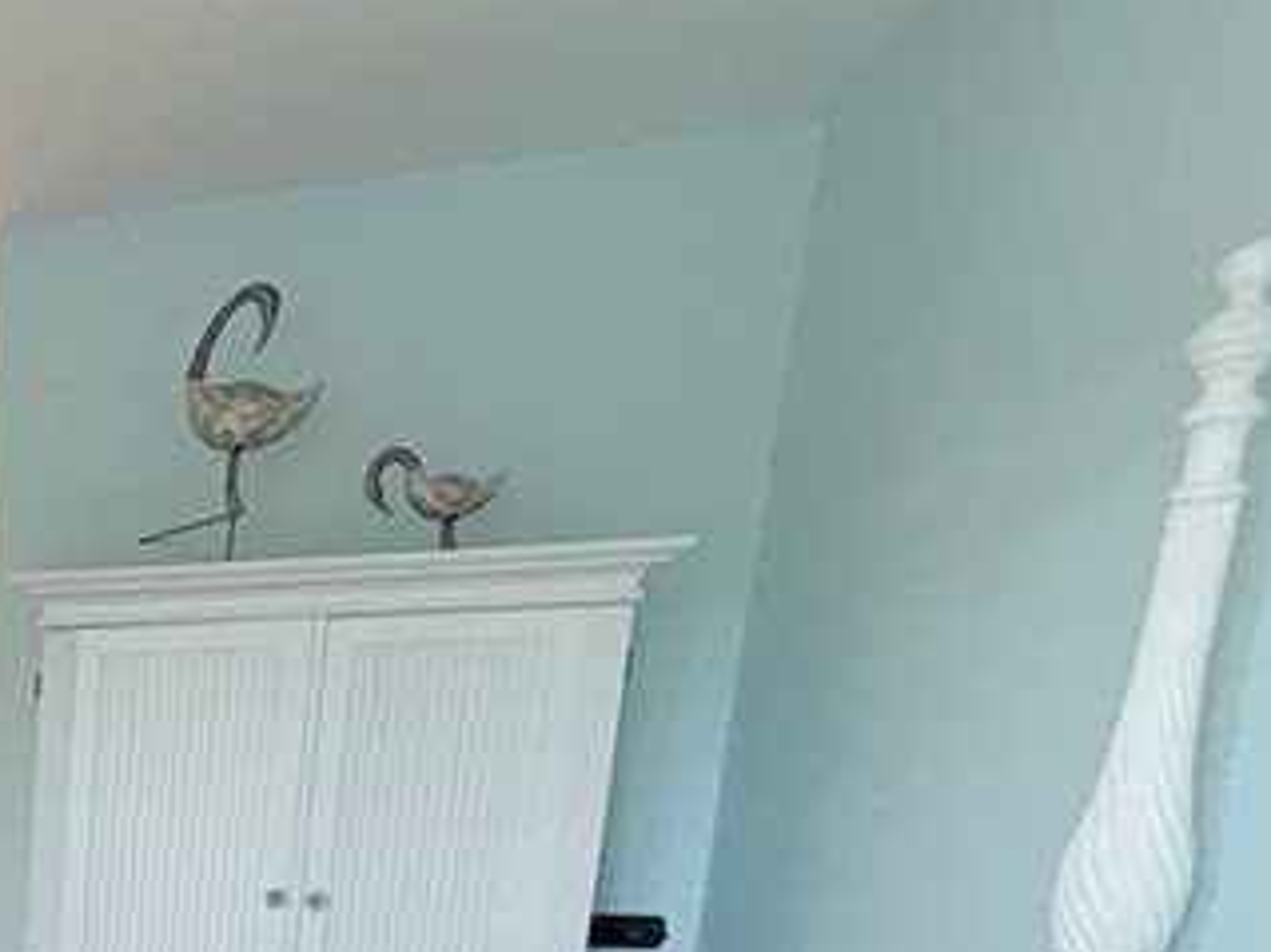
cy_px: 1231
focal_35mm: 45
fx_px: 1652
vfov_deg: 27.1
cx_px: -402
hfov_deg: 31.7
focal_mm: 2.22
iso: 80
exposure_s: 1/60
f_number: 2.2
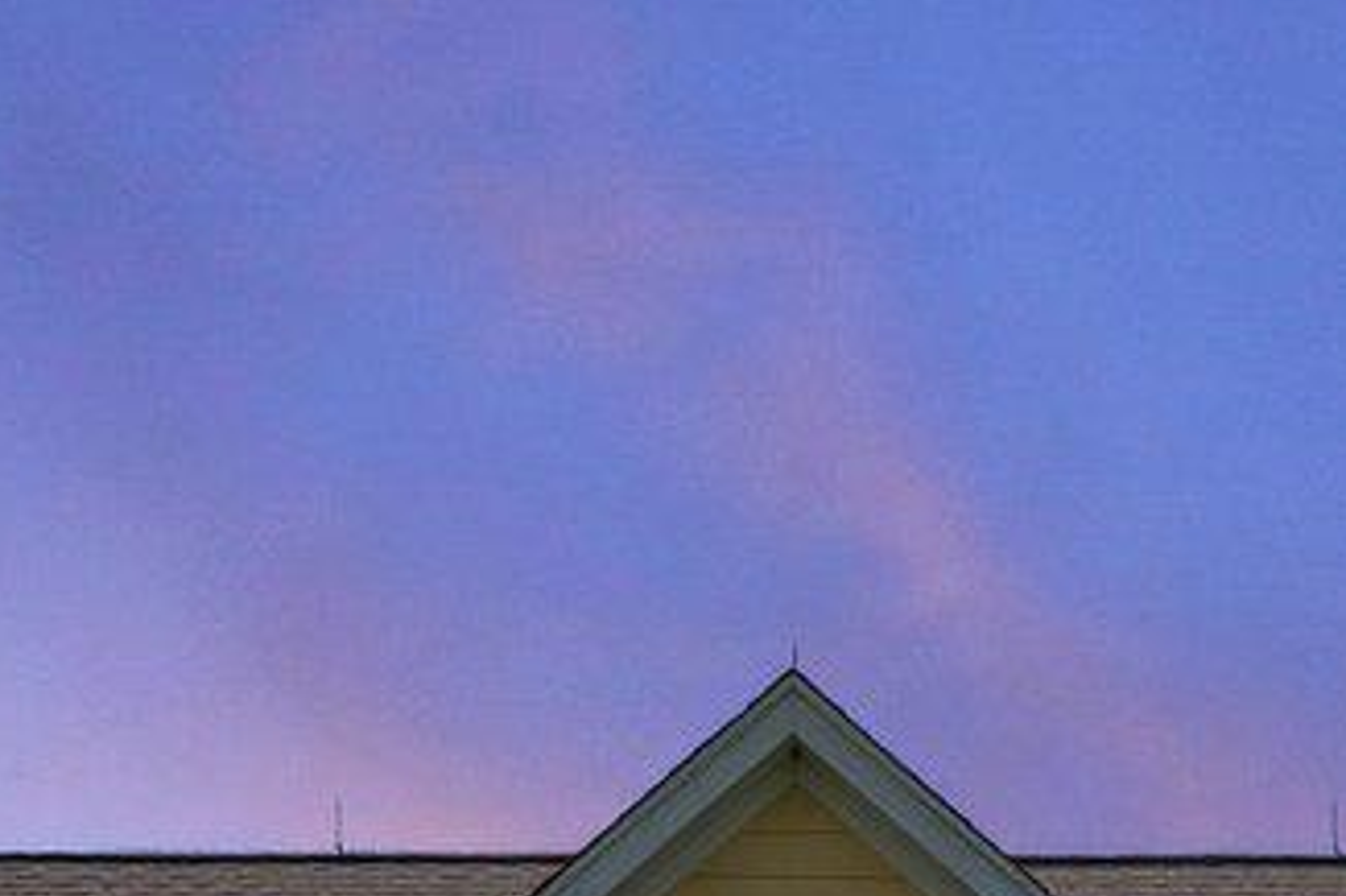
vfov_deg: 5.9
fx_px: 8516
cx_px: 809
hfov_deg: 9.0
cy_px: 1757
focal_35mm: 228
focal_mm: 36.3
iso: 800
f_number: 8
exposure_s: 1/2000
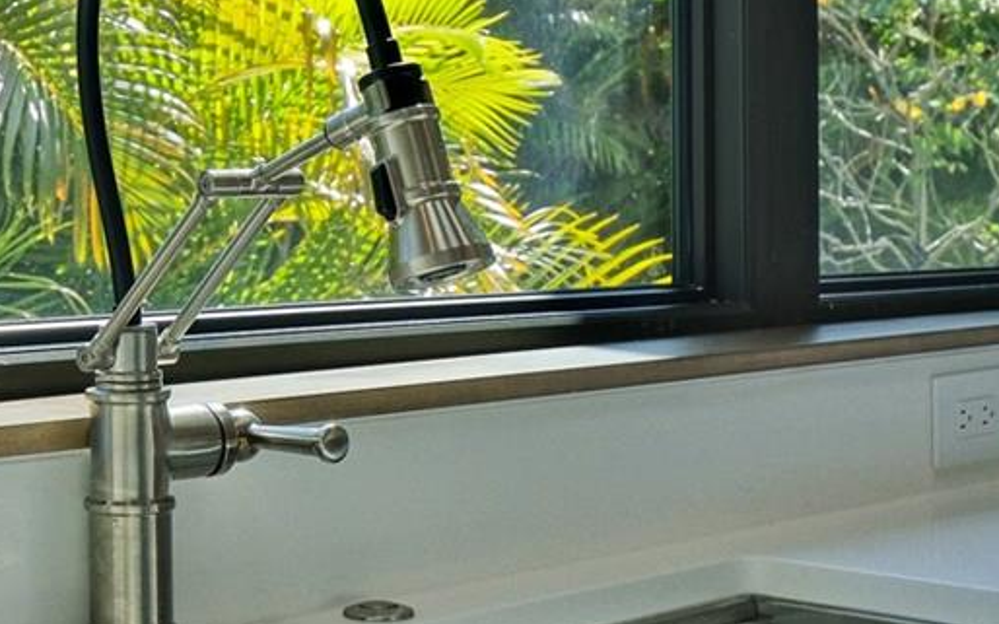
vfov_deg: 17.8
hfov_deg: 27.7
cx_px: 206
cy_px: 241
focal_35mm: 73
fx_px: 1987
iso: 640
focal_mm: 15.4
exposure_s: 1/2000
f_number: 4
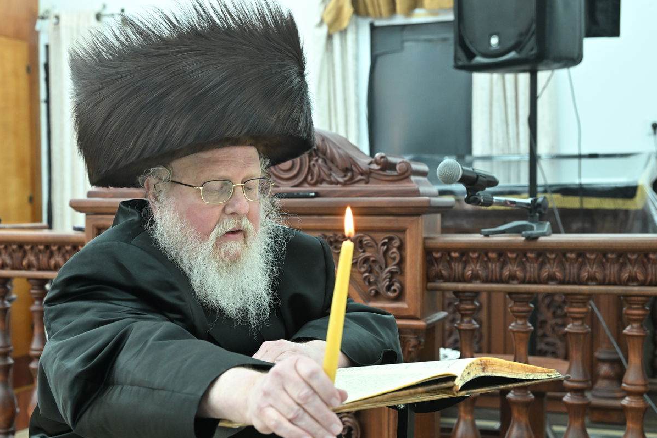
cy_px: 256
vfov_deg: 24.6
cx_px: 278
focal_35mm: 55
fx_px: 1004
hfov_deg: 36.2
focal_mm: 47
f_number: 5
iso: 1600
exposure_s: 1/200
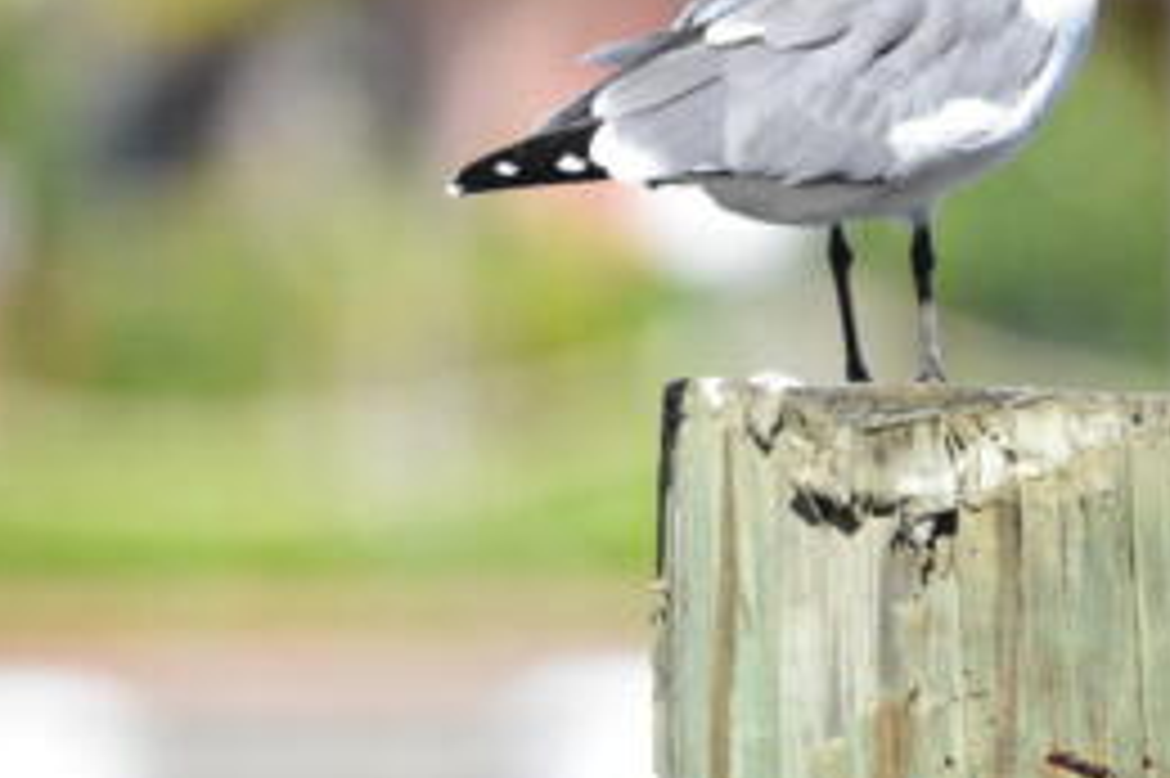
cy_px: 119
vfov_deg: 1.2
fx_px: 36473
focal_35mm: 1123
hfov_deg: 1.8
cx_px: 1026
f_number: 6
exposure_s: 1/4000
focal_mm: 390
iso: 1600
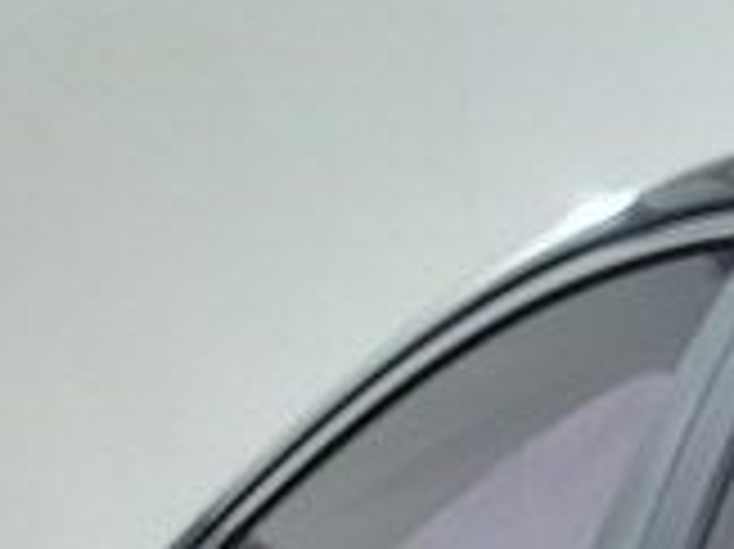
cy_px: 1642
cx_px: 2261
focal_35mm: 184
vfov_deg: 7.2
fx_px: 3899
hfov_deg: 8.7
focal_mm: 7
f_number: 1.8
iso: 160
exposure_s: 1/120
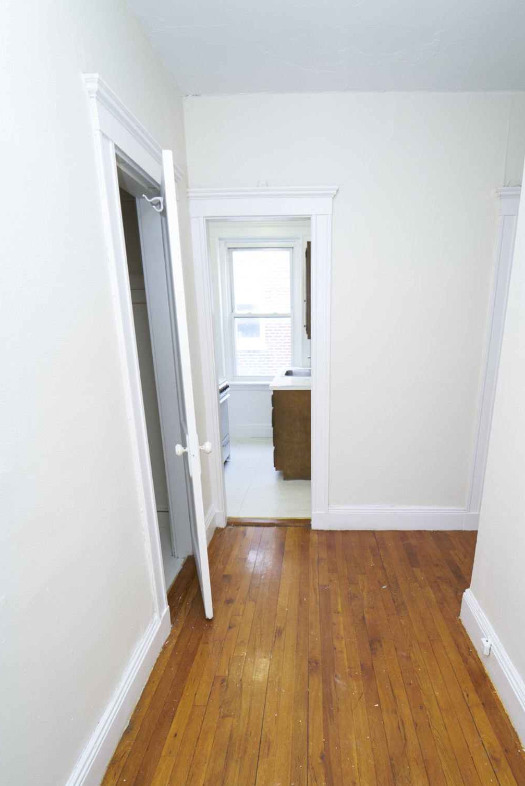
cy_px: 458
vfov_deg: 86.2
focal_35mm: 19
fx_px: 415
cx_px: 308
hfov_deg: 64.1
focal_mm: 14
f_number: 7.1
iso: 250
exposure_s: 1/5
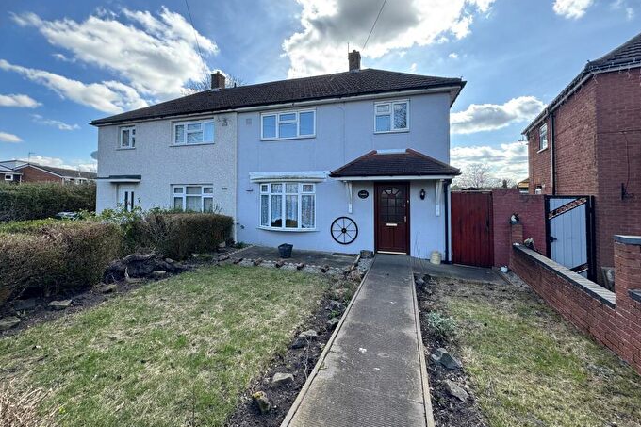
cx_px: 314
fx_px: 267
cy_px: 185
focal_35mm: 15
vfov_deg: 76.9
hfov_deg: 100.4
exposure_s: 1/364
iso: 40
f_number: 2.2
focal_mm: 2.22
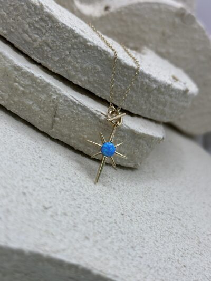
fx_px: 390
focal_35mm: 48
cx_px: 106
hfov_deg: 30.3
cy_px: 140
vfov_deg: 39.6
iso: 80
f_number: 1.78
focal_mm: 6.86
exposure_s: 1/1095
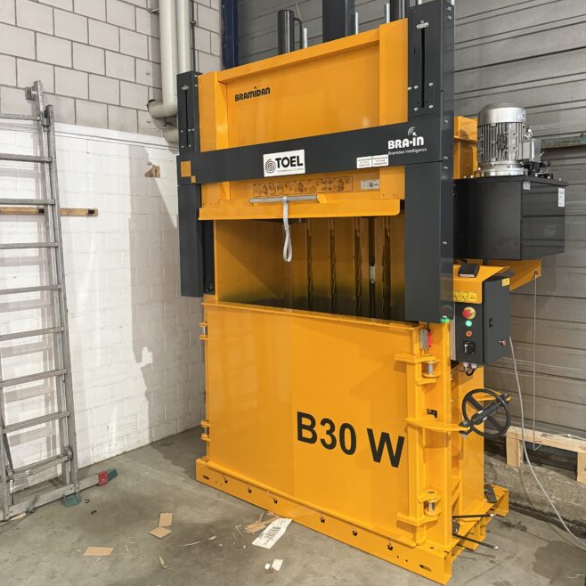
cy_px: 250
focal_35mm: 29
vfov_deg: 55.4
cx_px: 295
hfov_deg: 55.6
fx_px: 555
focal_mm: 6.76
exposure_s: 1/50
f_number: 1.78
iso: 500
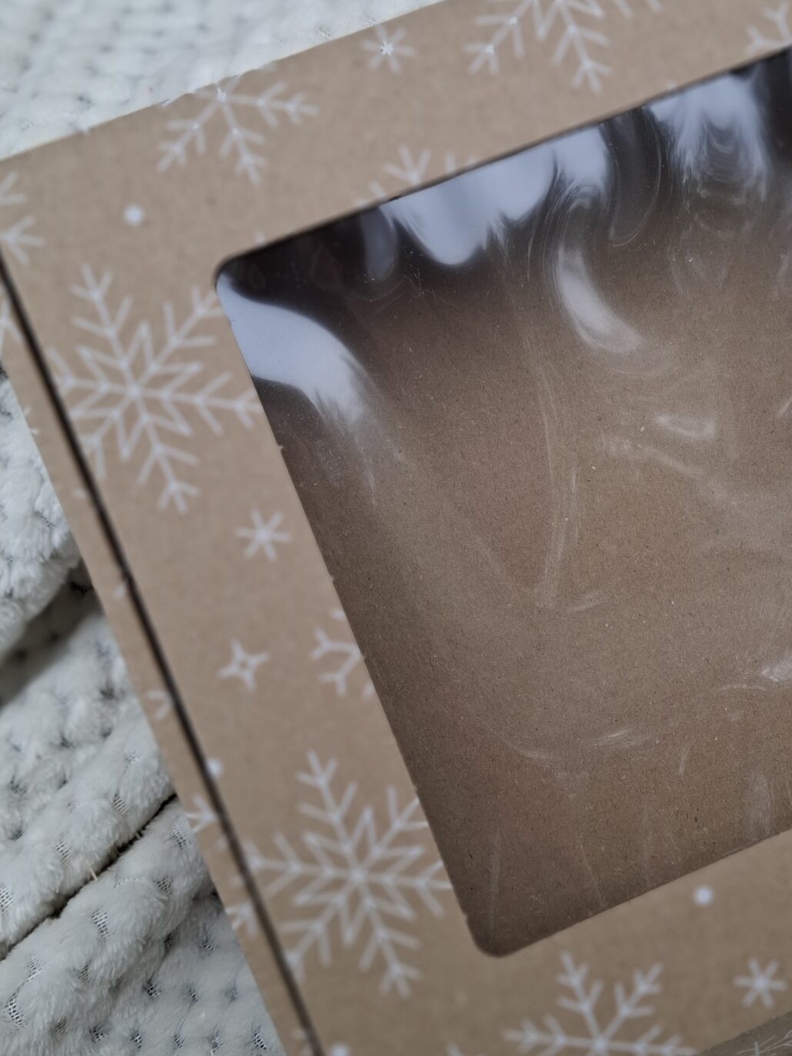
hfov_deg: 32.8
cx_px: 616
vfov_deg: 43.8
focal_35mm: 43
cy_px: 461
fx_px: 1312
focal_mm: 5.54
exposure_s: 1/216
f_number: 1.8
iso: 50
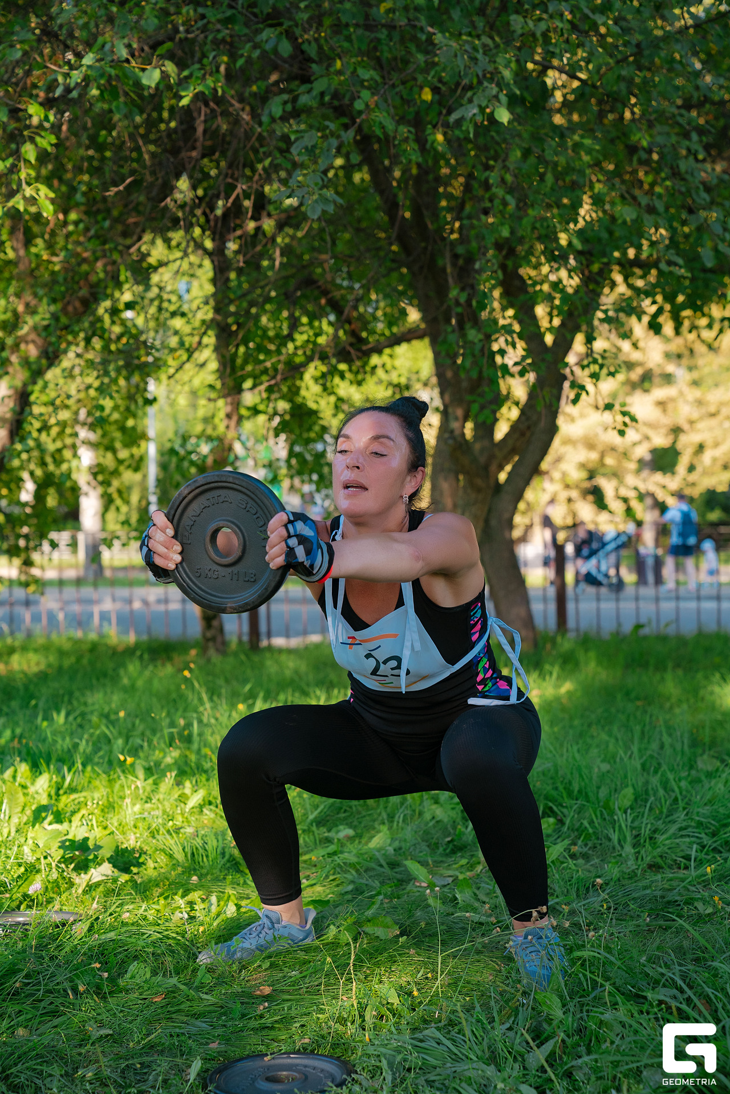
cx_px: 365
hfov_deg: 21.2
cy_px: 547
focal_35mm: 64
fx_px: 1947
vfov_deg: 31.4
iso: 640
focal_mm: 64
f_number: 4
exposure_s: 1/640
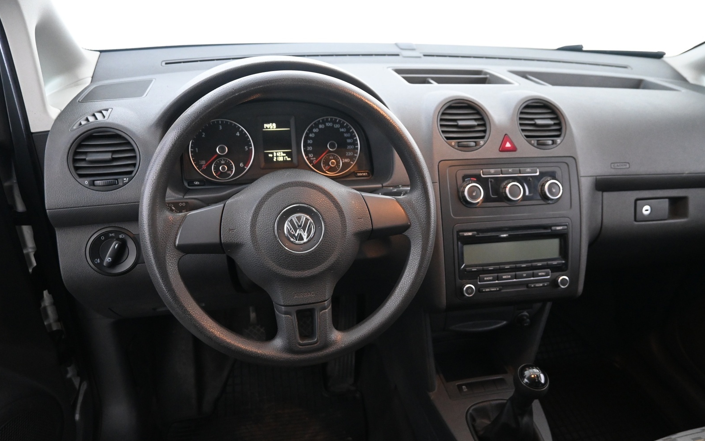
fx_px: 480
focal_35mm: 25
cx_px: 350
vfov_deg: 49.3
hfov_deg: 72.5
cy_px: 210
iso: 3200
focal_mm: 16
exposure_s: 1/25
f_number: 3.5
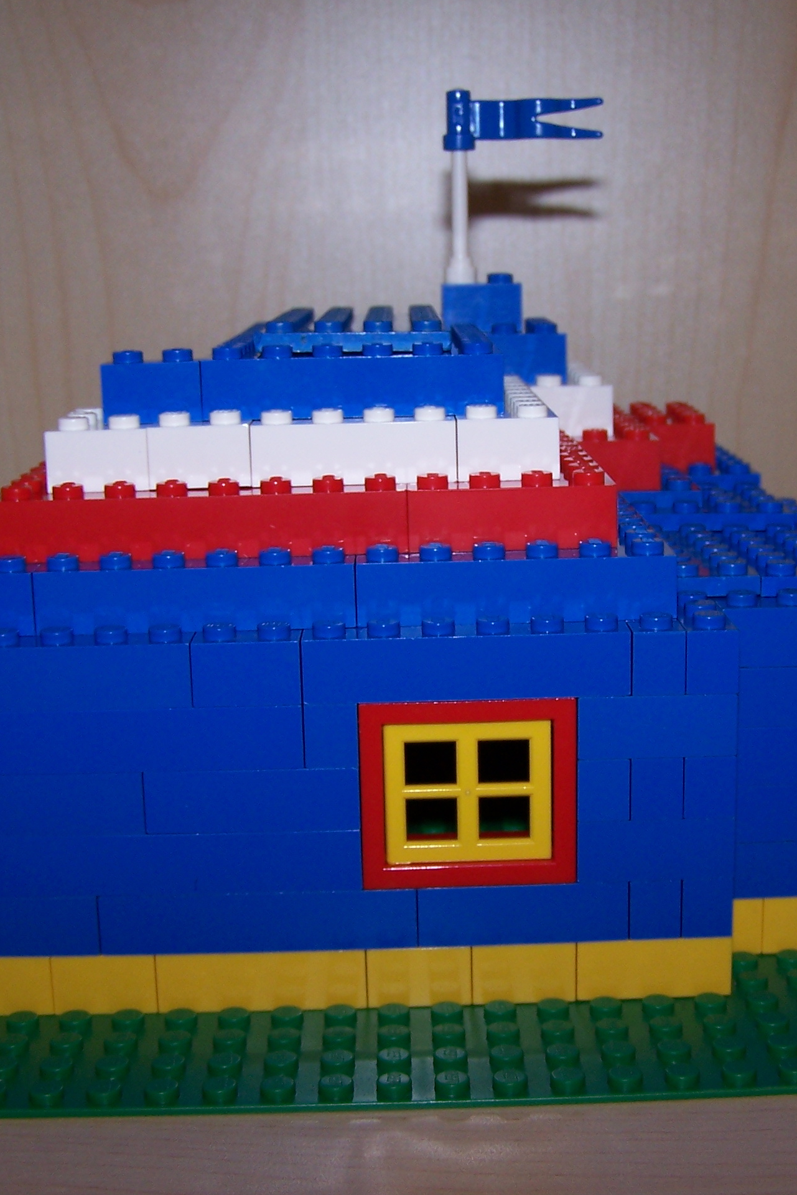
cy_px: 597
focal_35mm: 53
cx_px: 516
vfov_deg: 37.5
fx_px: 1760
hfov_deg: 25.4
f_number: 2.8
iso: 80
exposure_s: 1/60
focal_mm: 6.3
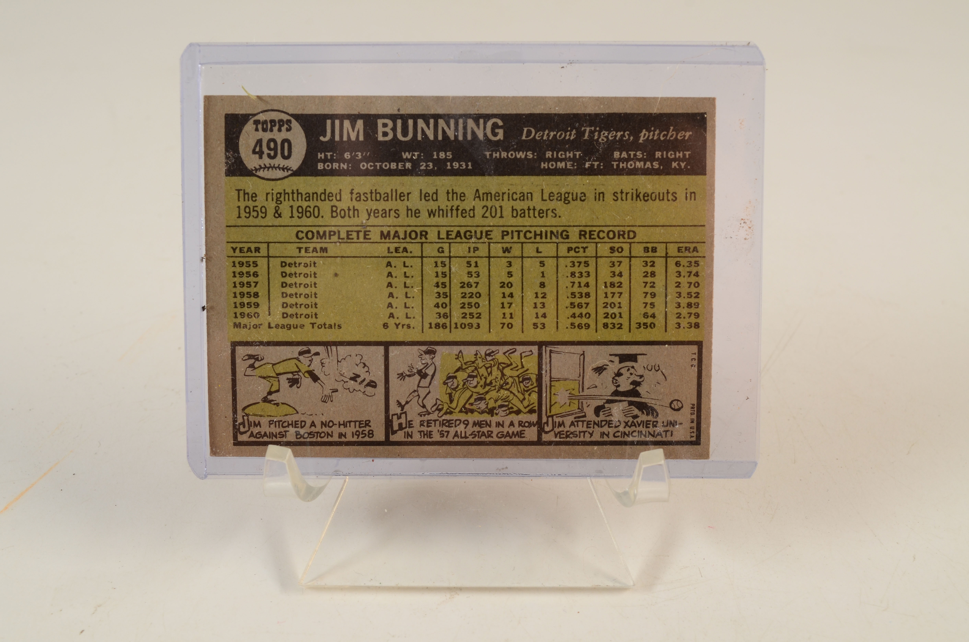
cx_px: 484
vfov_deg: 26.4
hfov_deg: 39.0
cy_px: 321
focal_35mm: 51
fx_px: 1370
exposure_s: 1/160
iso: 200
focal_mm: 34
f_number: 13
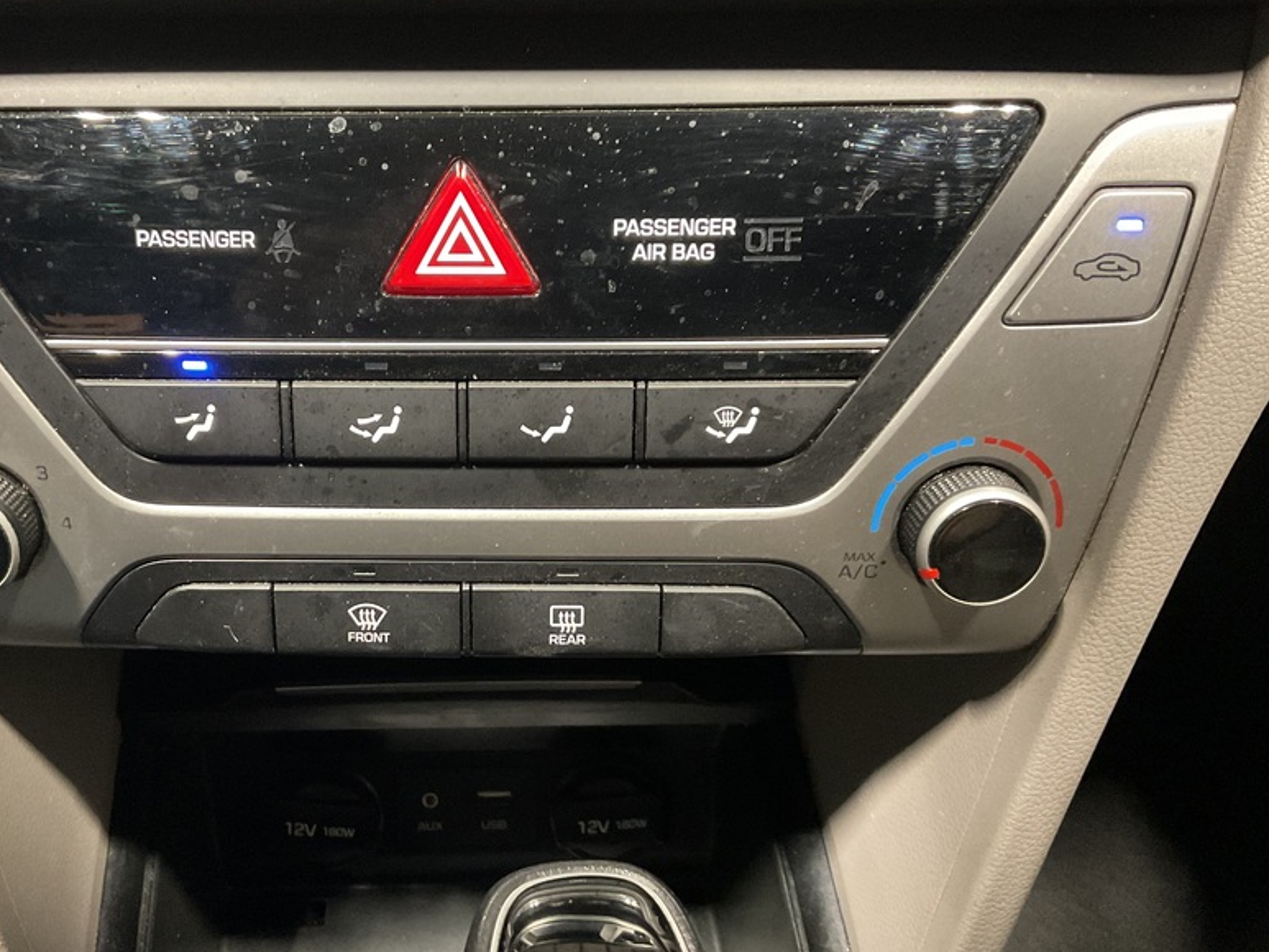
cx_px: 484
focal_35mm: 36
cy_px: 522
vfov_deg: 39.6
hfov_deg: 50.9
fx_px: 1320
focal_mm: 3
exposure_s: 1/30
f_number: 1.8
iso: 500
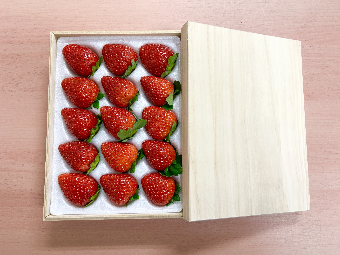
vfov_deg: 53.1
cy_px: 128
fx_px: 255
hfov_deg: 67.3
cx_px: 170
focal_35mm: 26
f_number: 1.5
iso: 80
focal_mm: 5.7
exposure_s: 1/50
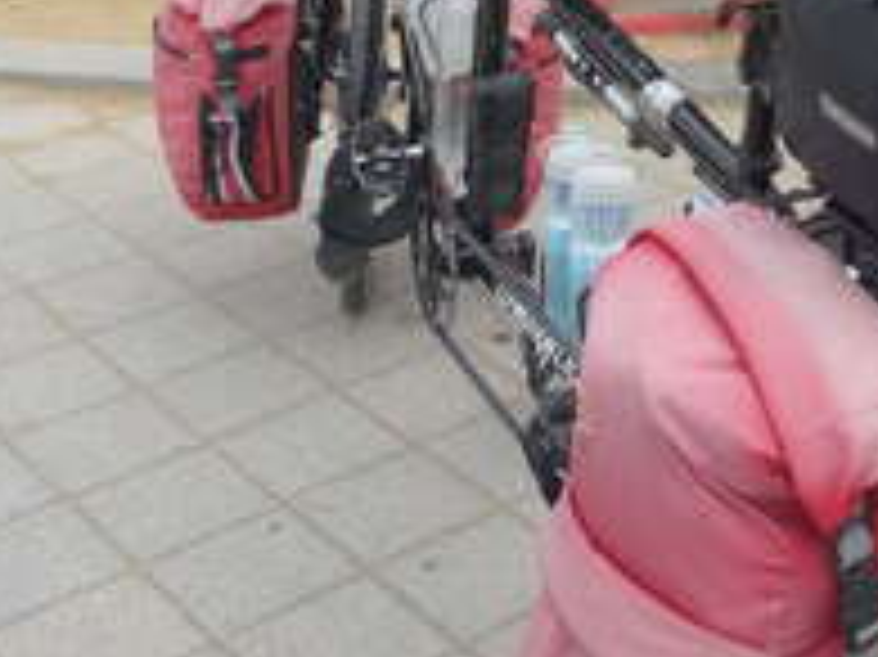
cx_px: 792
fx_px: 2079
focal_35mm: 82
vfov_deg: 16.5
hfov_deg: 23.2
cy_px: -306
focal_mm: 10.4
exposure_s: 1/640
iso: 125
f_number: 4
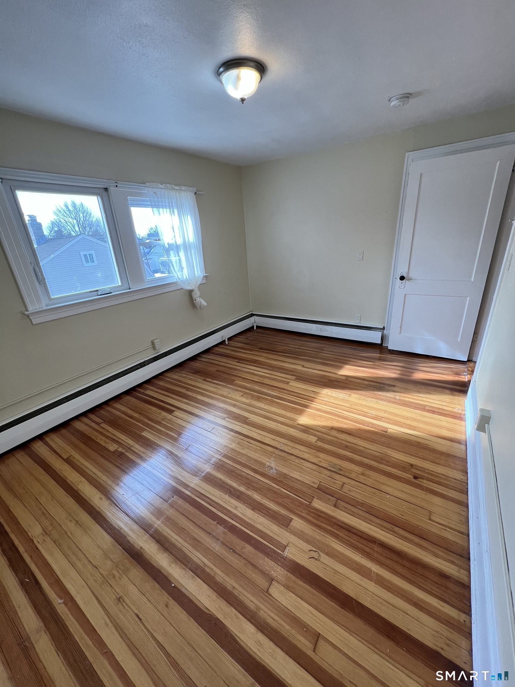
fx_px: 258
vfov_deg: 106.2
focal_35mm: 13
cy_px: 344
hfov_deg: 89.9
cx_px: 258
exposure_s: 1/120
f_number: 1.8
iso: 80
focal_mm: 1.57
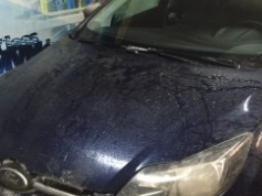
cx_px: 166
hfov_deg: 38.6
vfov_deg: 29.7
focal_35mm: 49
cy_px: 89
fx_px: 371
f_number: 2.2
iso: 250
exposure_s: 1/25
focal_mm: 4.15
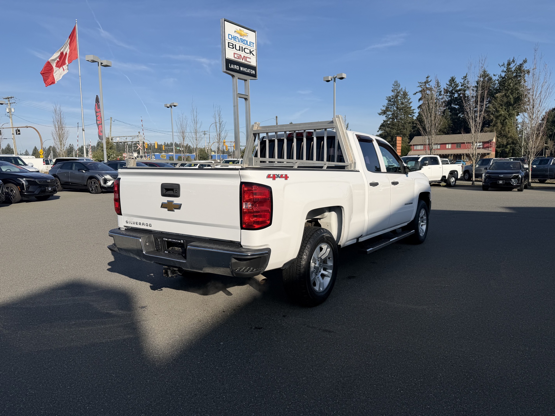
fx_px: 385
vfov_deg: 56.8
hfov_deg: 71.6
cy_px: 208
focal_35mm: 24
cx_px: 278
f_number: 1.78
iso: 80
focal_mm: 6.76
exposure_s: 1/7353
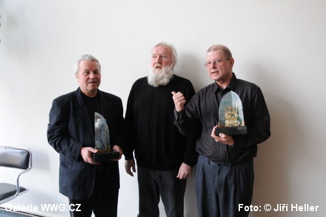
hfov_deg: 59.6
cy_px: 108
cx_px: 163
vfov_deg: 41.6
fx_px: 285
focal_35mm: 32
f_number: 6.3
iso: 400
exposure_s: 1/50
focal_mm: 21
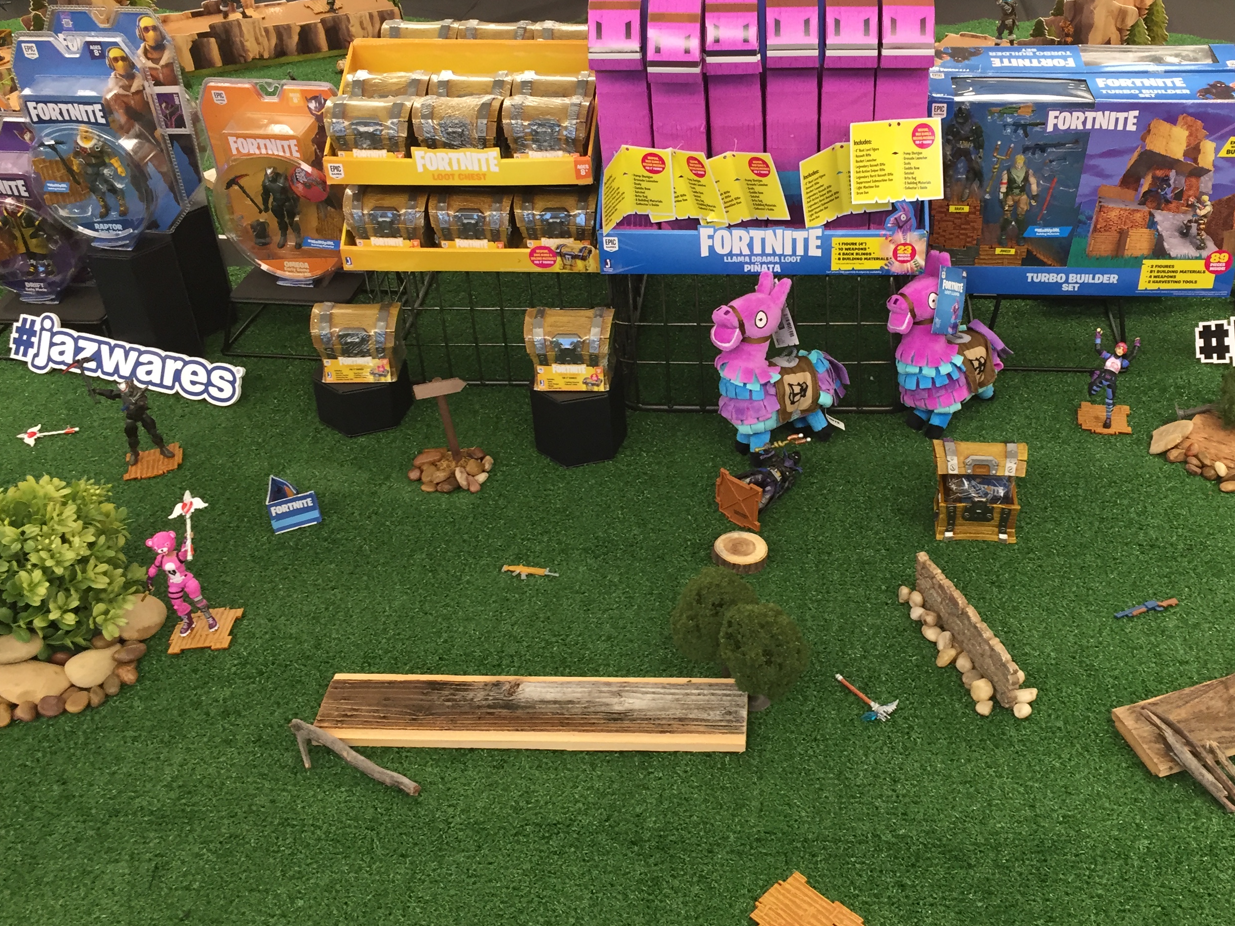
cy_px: 412
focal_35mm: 38
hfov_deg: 48.6
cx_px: 763
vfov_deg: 37.7
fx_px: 1356
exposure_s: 1/30
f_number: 2.2
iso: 80
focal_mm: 4.15
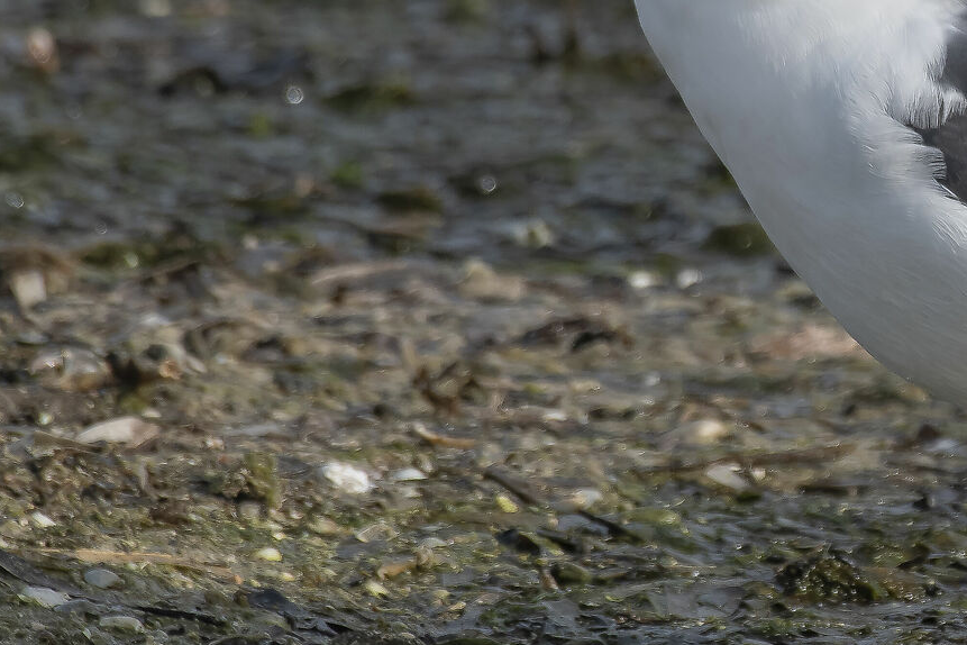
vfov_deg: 0.7
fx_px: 56162
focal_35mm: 2091
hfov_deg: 1.0
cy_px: 180
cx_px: 1031
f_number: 8
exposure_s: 1/500
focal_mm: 500
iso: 160
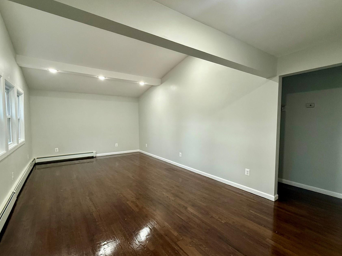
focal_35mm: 17
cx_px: 172
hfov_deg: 91.0
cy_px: 132
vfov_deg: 74.7
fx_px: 168
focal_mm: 2.22
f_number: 2.2
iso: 320
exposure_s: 1/120
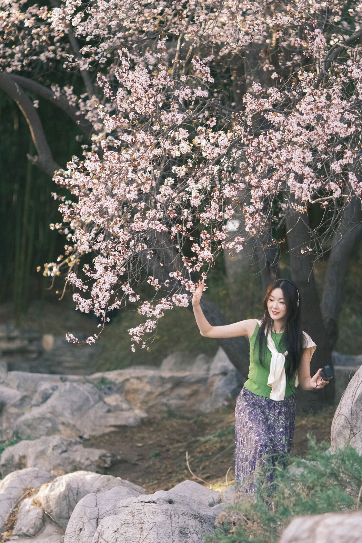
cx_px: 181
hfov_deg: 6.8
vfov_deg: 10.1
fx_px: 3062
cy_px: 272
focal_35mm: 203
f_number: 2
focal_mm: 135
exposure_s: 1/2400
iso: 2000
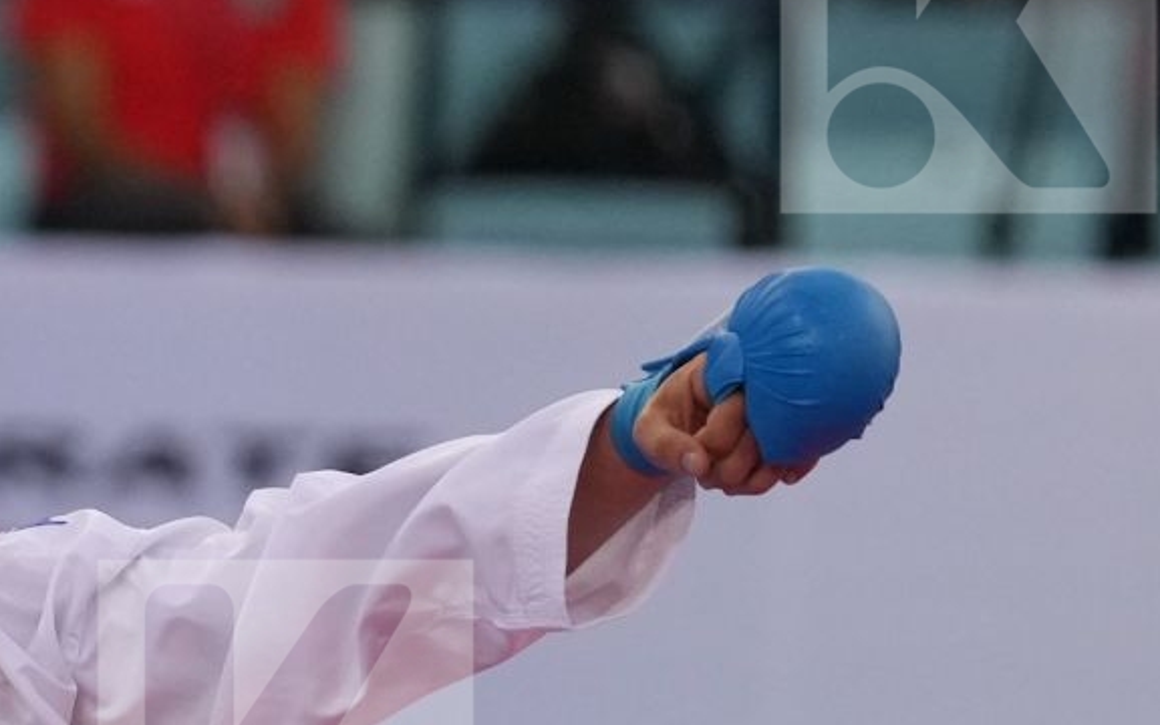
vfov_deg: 1.4
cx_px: -397
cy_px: 743
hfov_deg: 2.2
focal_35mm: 955
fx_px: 30191
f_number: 2.8
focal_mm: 200
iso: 2000
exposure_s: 1/1000
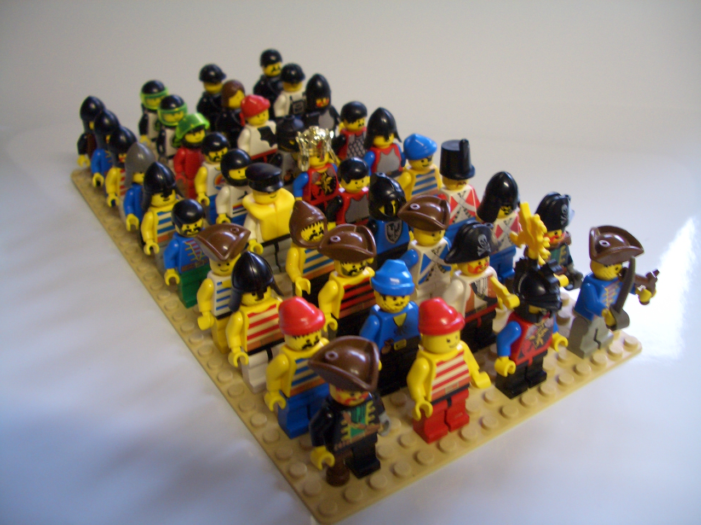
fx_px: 709
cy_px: 262
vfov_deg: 40.7
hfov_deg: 52.6
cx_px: 350
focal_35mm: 35
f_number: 2.6
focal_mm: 5.8
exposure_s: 1/8
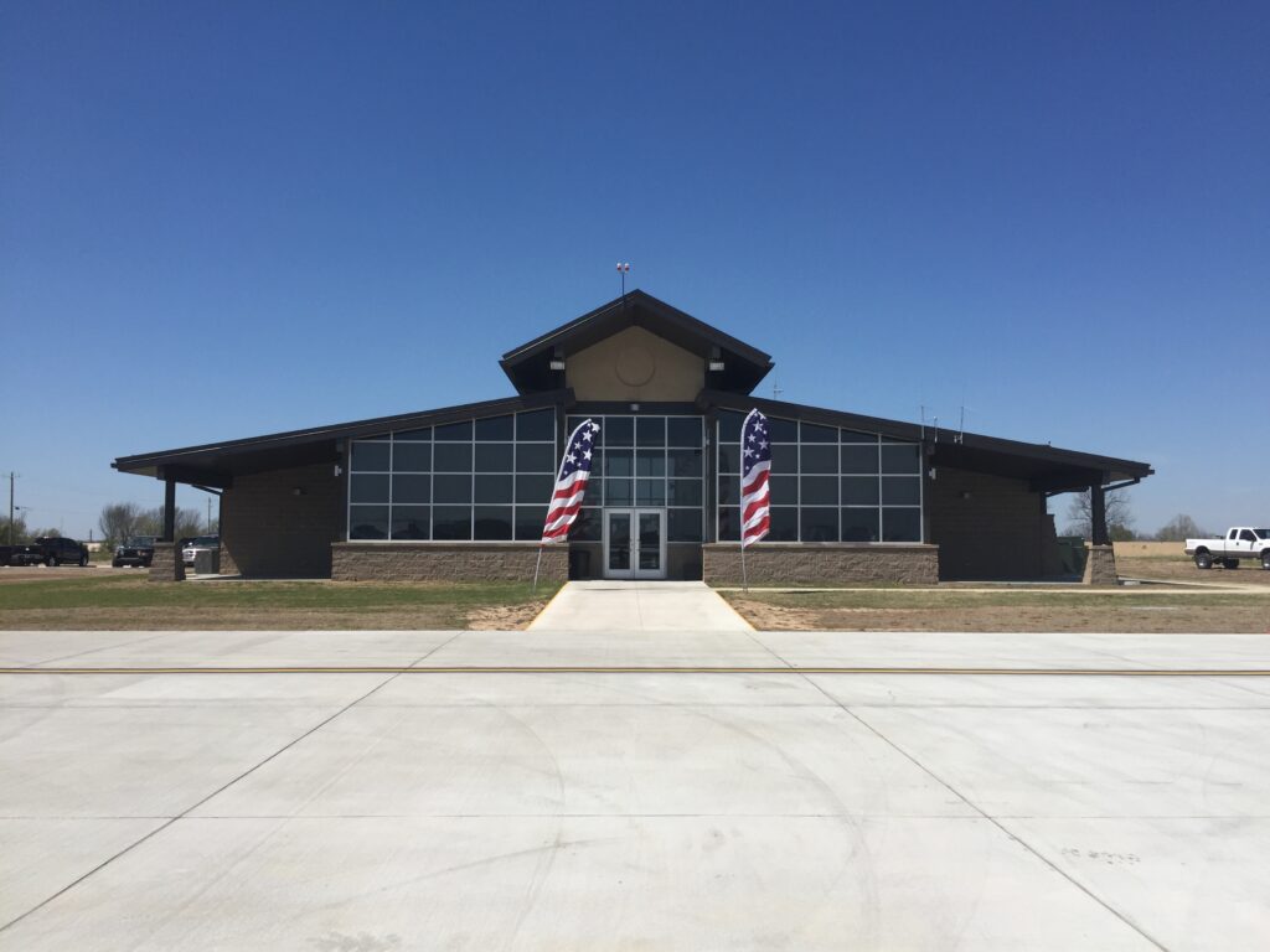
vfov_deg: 48.2
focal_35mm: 29
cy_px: 476
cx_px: 635
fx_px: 1064
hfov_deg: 61.7
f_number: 2.2
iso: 32
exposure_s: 1/3597
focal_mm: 4.15
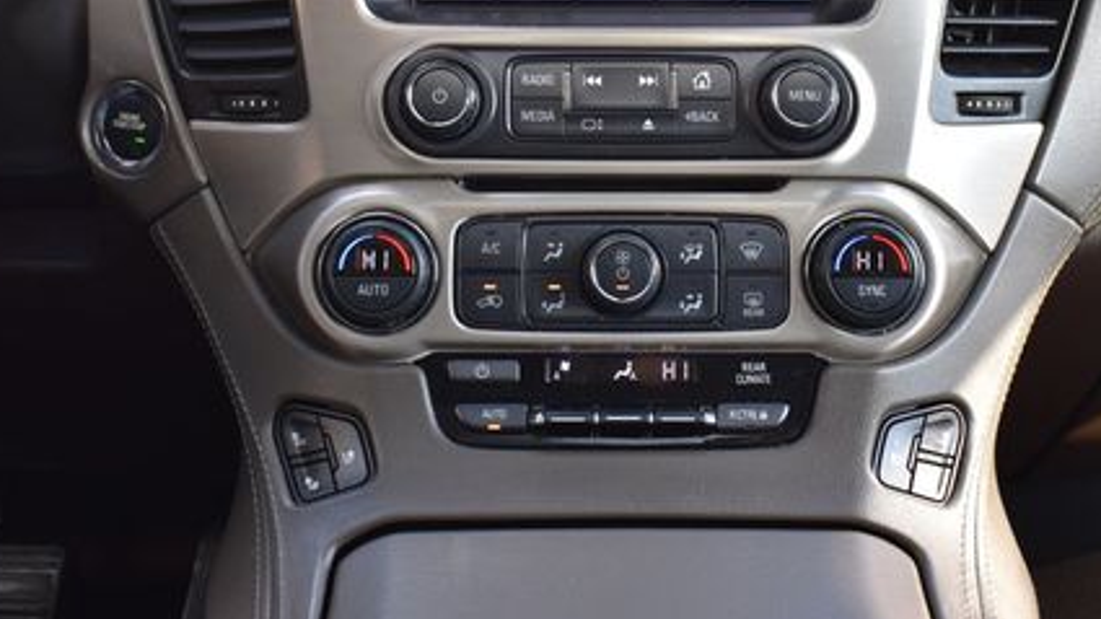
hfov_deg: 39.9
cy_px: 93
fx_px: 1518
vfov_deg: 22.6
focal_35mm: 52
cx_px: 583
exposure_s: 1/40
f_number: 7.1
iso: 400
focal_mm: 22
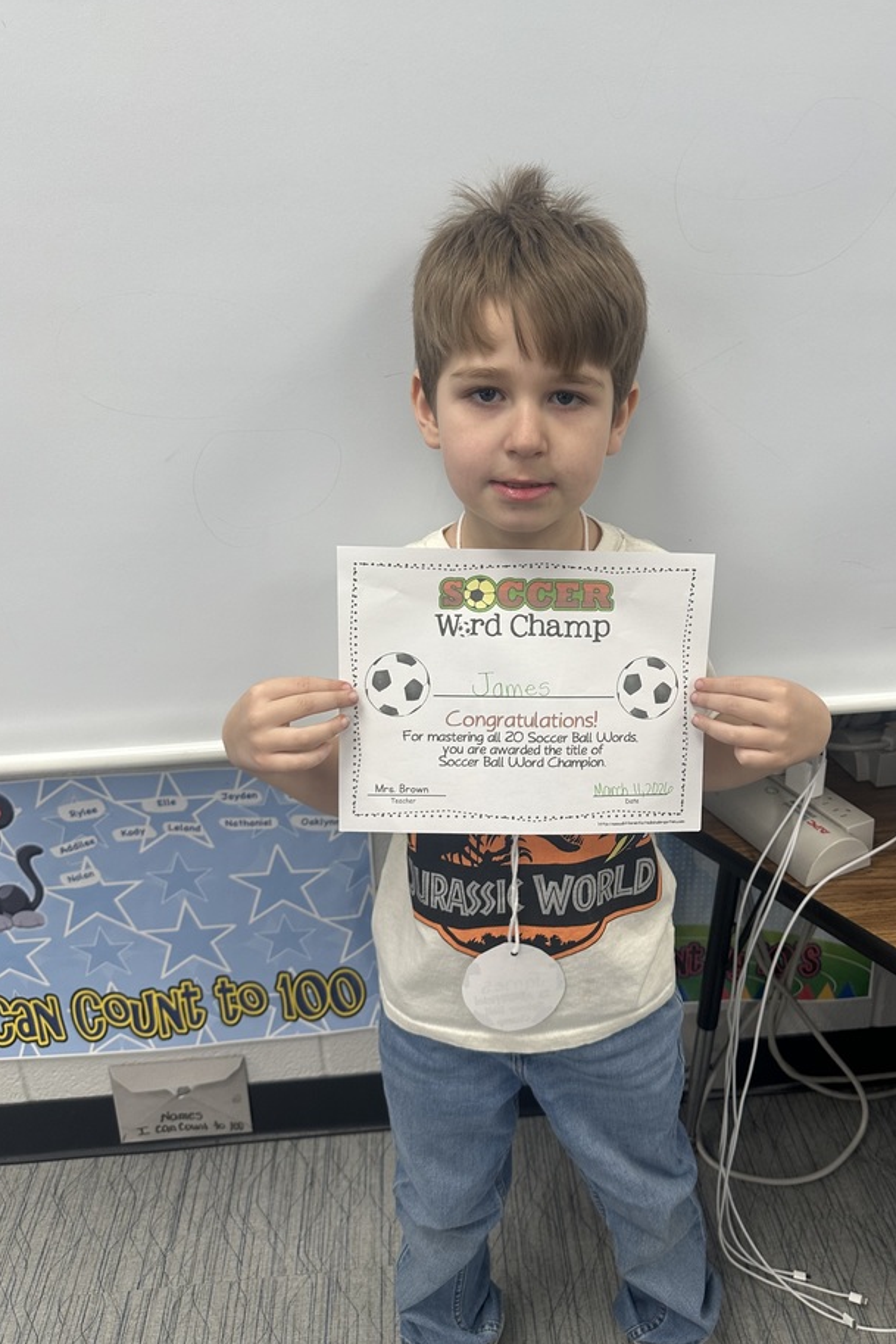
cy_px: 640
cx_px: 533
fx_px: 1045
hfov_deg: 46.2
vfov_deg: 65.4
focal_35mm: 28
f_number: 1.78
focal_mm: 6.86
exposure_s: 1/120
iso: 125
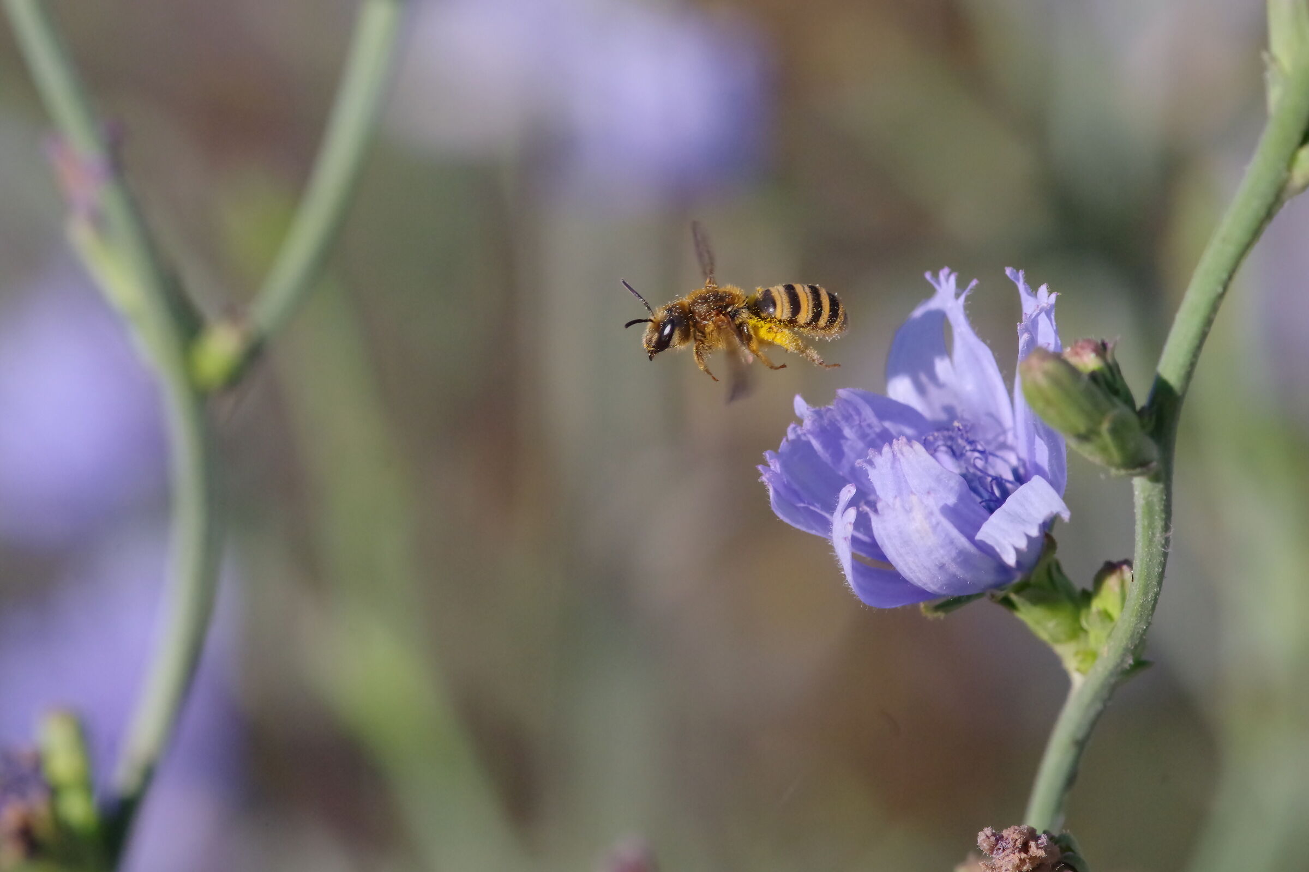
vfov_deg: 6.9
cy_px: 436
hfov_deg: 10.3
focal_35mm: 200
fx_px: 7272
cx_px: 654
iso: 3200
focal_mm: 200
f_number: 11
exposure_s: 1/2500
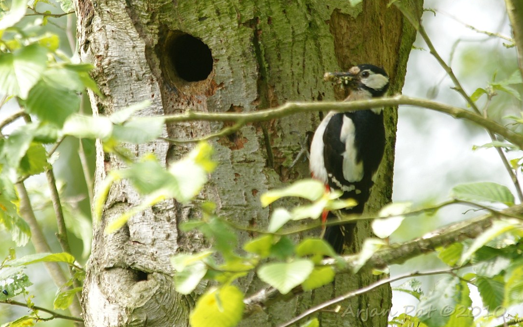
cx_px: 228
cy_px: 135
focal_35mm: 530
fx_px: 7554
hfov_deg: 4.0
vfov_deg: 2.5
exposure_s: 1/80
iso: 100
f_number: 4
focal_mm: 300
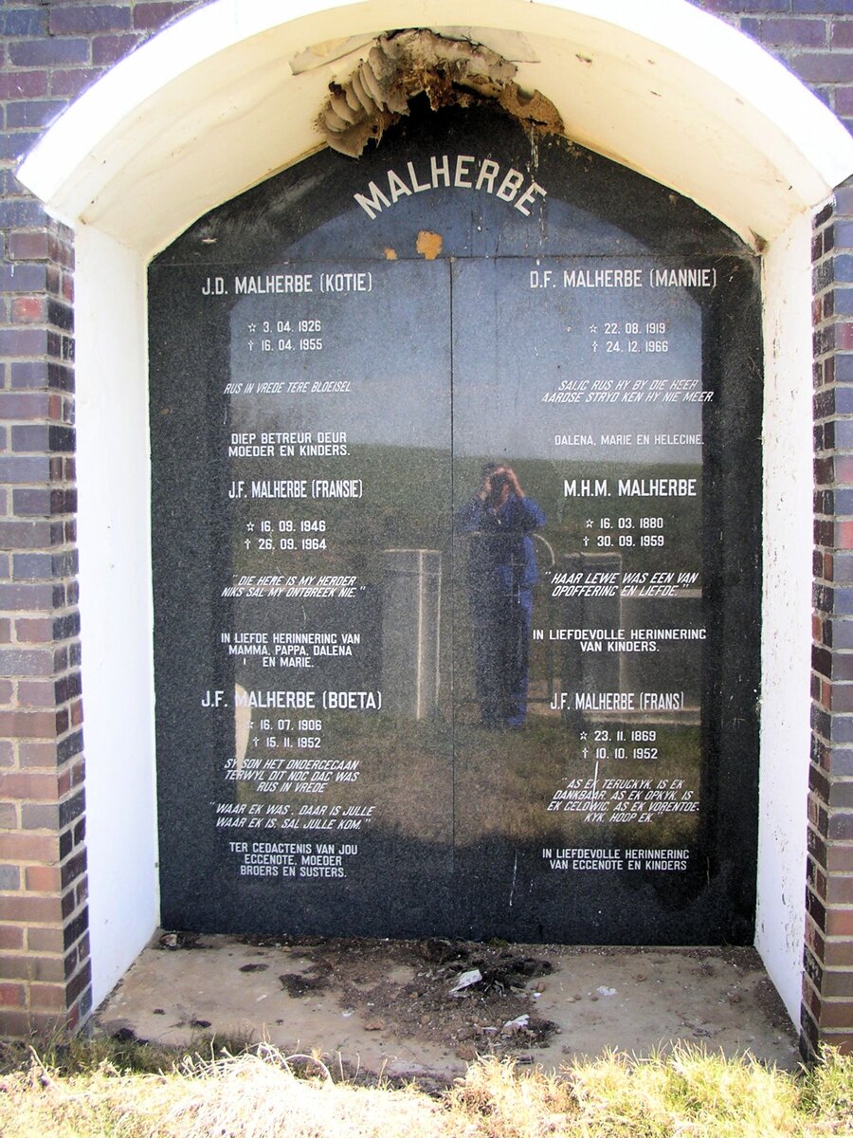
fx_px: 1216
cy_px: 569
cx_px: 426
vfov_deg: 50.1
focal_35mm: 37
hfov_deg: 38.7
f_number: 2.8
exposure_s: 1/100
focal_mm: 5.7
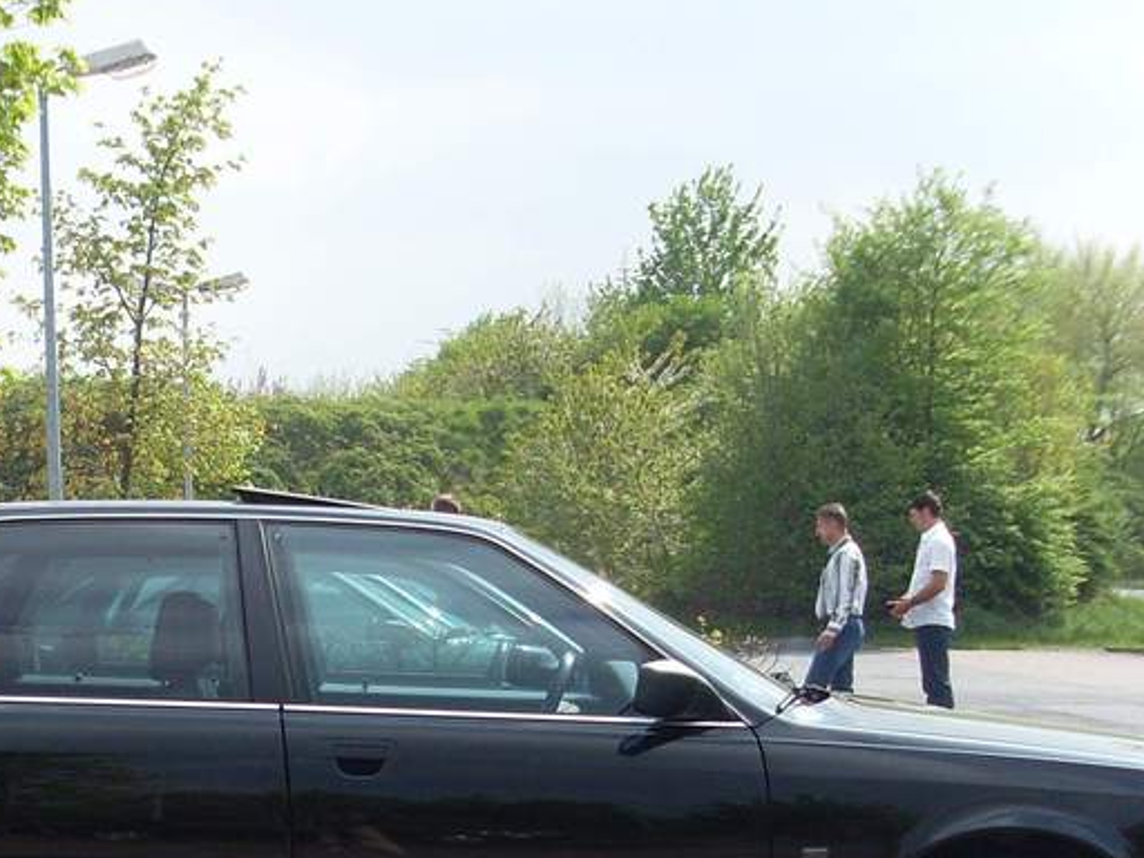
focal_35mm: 89
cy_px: 845
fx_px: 2941
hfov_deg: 21.9
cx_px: 344
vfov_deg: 16.3
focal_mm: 6.3
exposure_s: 1/180
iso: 80
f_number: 7.7
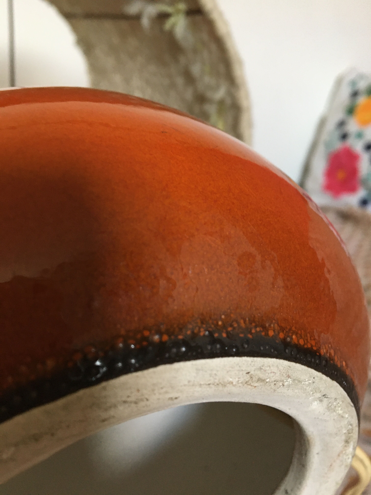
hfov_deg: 48.2
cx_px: 186
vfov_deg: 61.7
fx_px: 414
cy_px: 248
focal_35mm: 29
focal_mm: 4.15
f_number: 2.2
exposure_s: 1/33
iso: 200
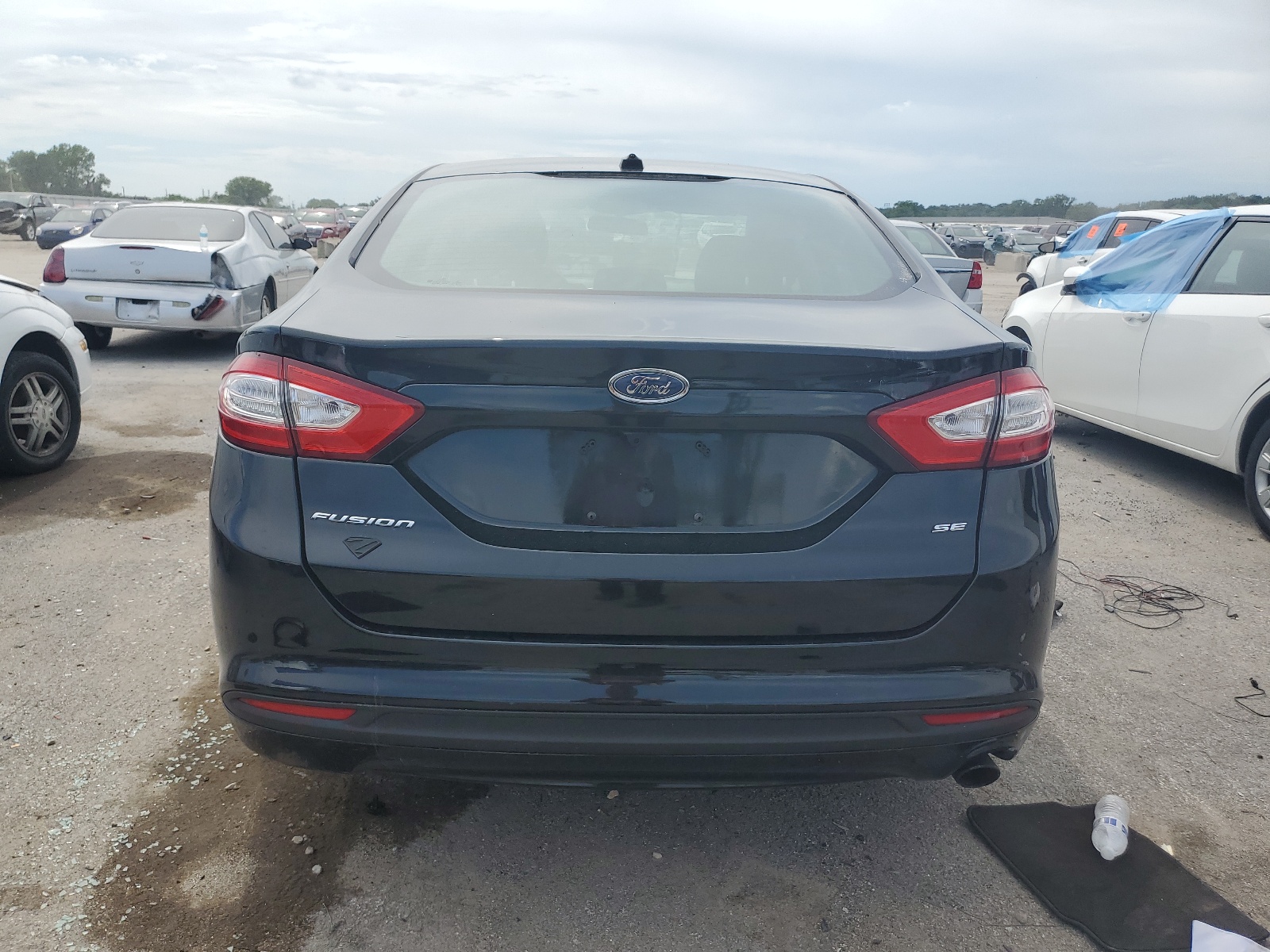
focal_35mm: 26
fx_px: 954
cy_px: 476
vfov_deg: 53.1
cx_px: 635
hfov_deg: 67.3
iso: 50
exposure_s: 1/3333
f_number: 1.5
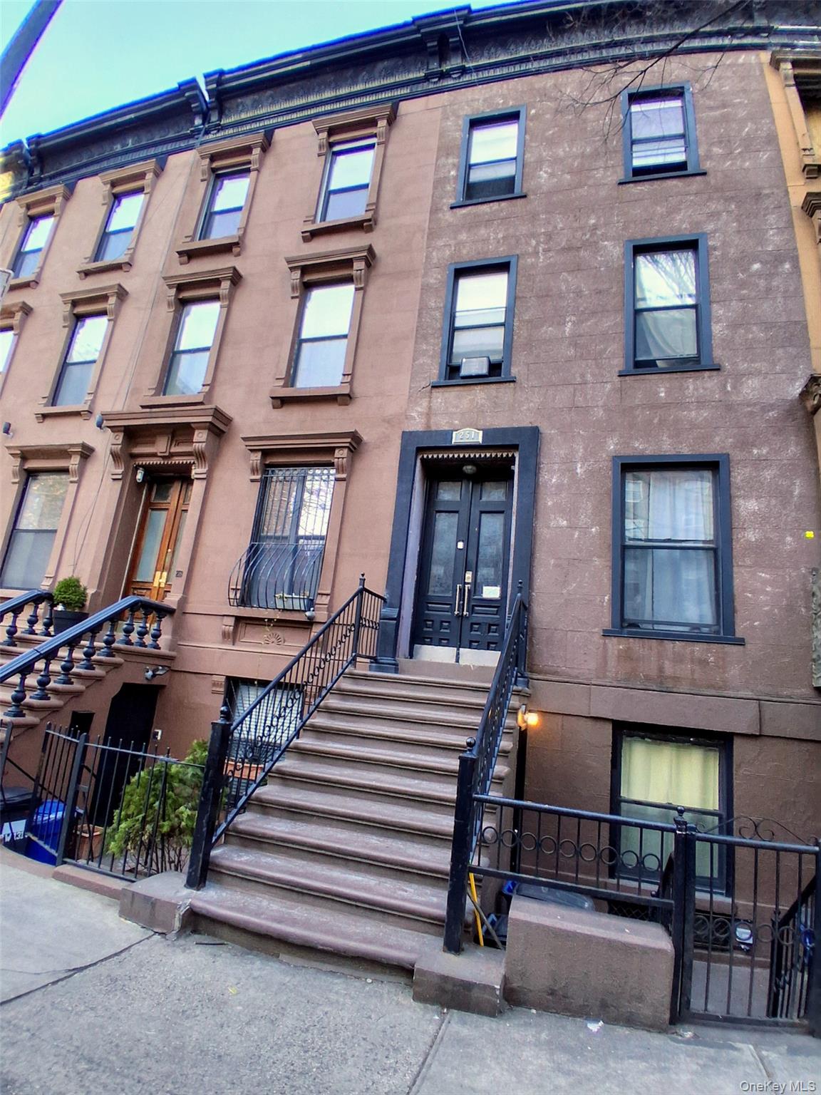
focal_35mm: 17
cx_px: 410
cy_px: 548
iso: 80
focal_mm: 1.4
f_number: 2.2
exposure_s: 1/120
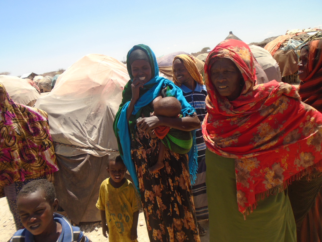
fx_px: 242
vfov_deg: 53.1
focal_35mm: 26
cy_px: 121
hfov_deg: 67.3
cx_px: 161
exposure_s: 1/800
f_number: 3.2
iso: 100
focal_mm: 4.6
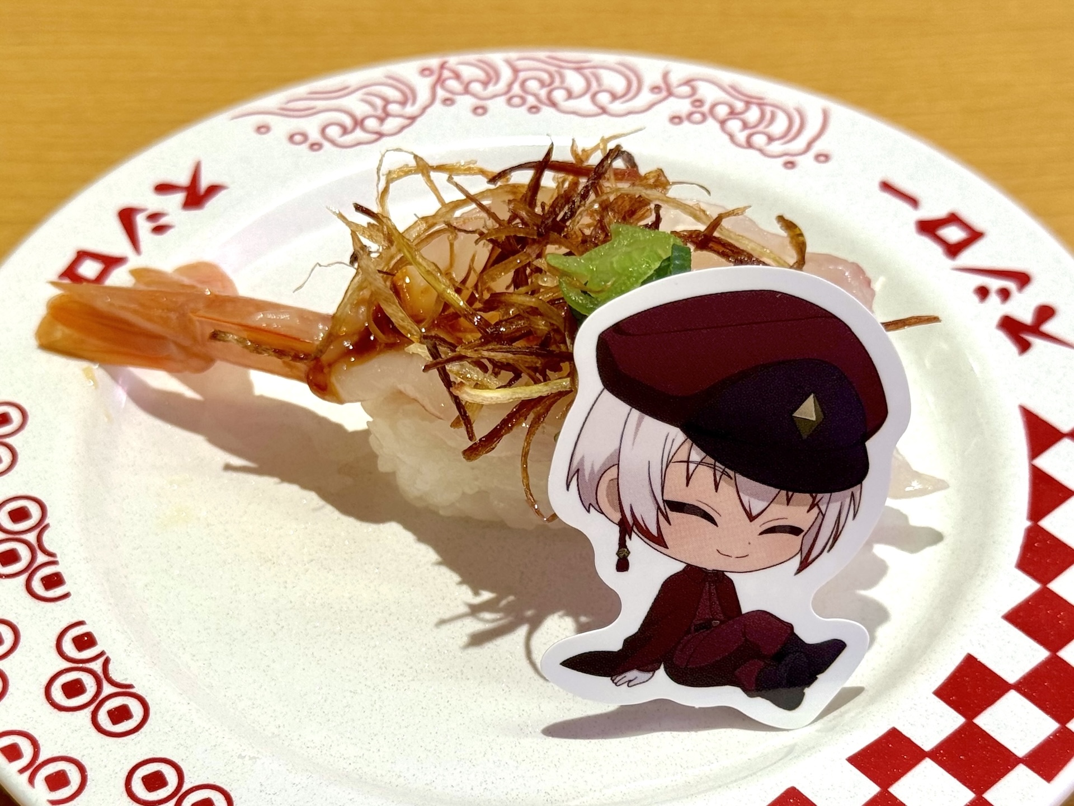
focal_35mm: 48
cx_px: 537
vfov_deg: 30.3
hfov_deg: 39.7
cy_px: 403
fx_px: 1489
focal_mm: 6.76
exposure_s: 1/134
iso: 50
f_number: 1.78
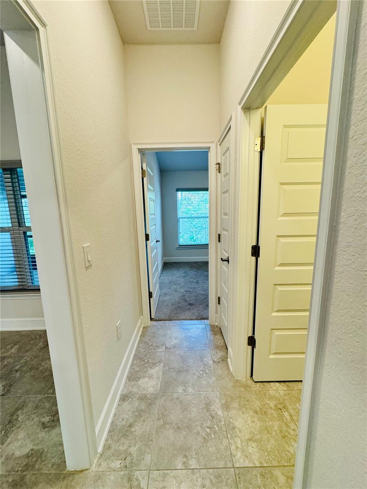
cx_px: 184
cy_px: 244
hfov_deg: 85.7
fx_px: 198
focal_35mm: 14
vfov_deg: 102.1
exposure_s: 1/120
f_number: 2.2
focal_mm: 2.22
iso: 250
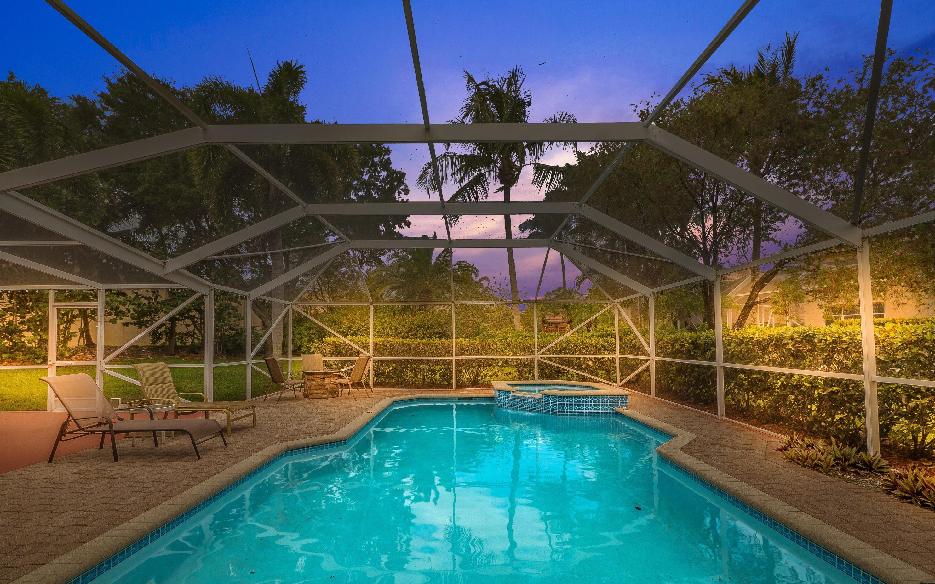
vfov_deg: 74.3
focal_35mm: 15
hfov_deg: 101.5
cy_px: 336
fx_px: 382
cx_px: 472
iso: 200
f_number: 6.3
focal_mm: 7
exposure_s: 1/320
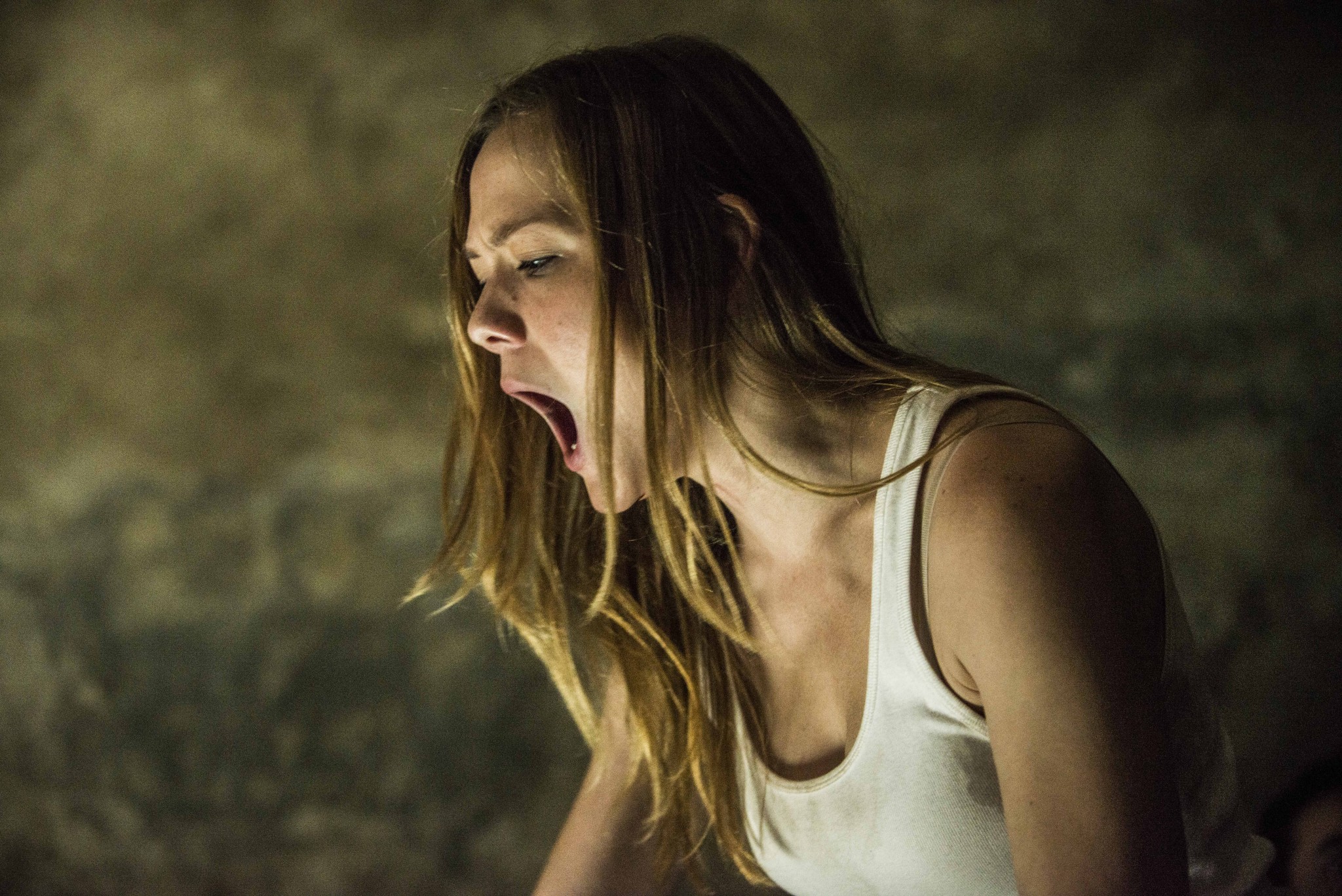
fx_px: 2610
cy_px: 448
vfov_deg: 19.5
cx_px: 671
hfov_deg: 28.8
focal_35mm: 70
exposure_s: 1/125
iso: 1600
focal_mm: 70
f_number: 2.8
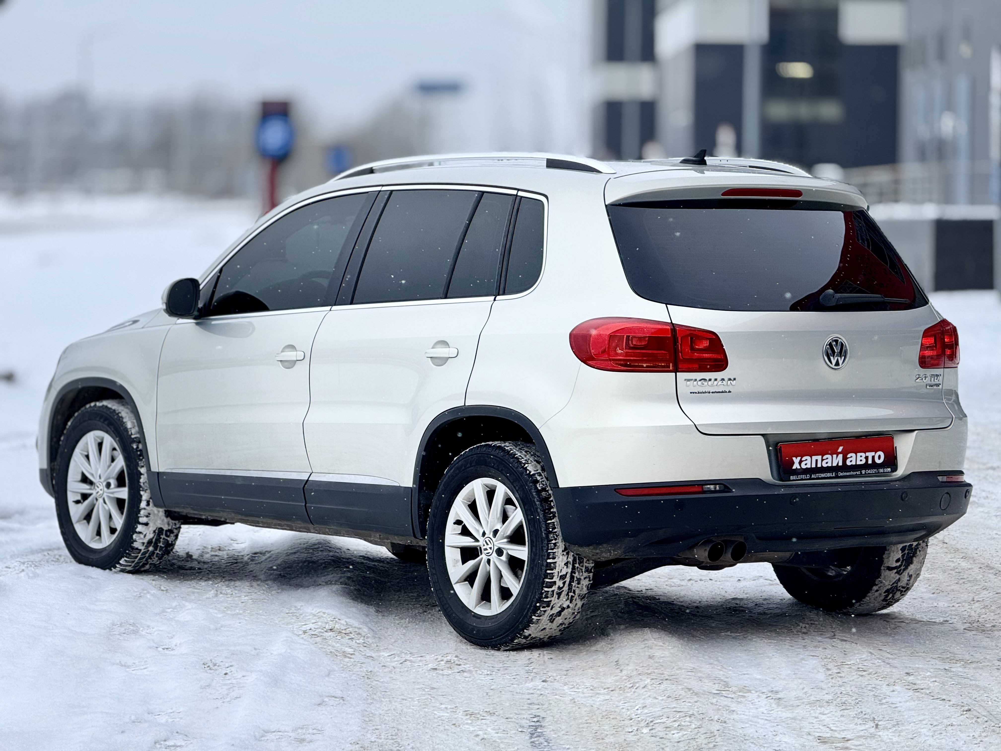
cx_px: 500
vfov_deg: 12.3
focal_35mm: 120
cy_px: 376
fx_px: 3470
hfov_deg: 16.4
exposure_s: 1/490
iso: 50
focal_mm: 15.66
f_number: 2.8
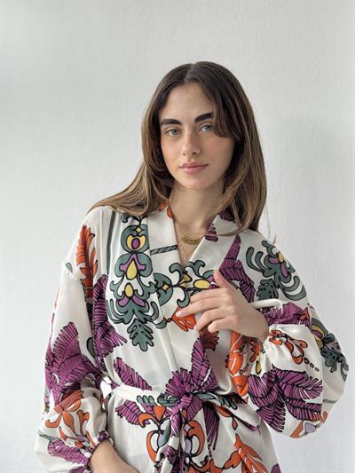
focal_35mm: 48
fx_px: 656
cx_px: 178
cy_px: 236
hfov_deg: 30.3
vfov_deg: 39.6
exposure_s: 1/239
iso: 64
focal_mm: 6.76
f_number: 1.78
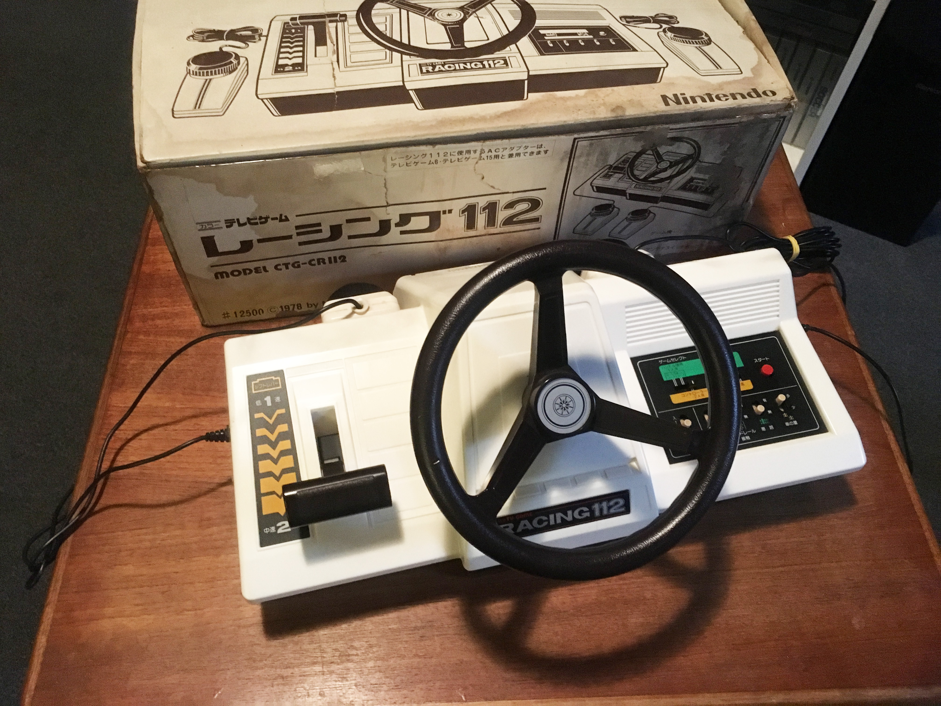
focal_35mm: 29
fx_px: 788
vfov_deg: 48.2
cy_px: 353
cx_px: 470
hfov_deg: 61.7
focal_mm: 4.15
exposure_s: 1/17
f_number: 2.2
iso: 320
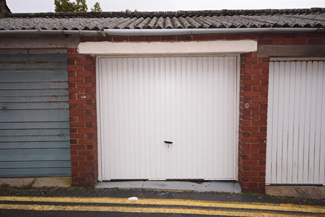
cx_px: 162
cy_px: 108
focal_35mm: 30
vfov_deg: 43.6
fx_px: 271
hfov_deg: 61.9
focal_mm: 20
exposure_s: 1/125
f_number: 5.6
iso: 280
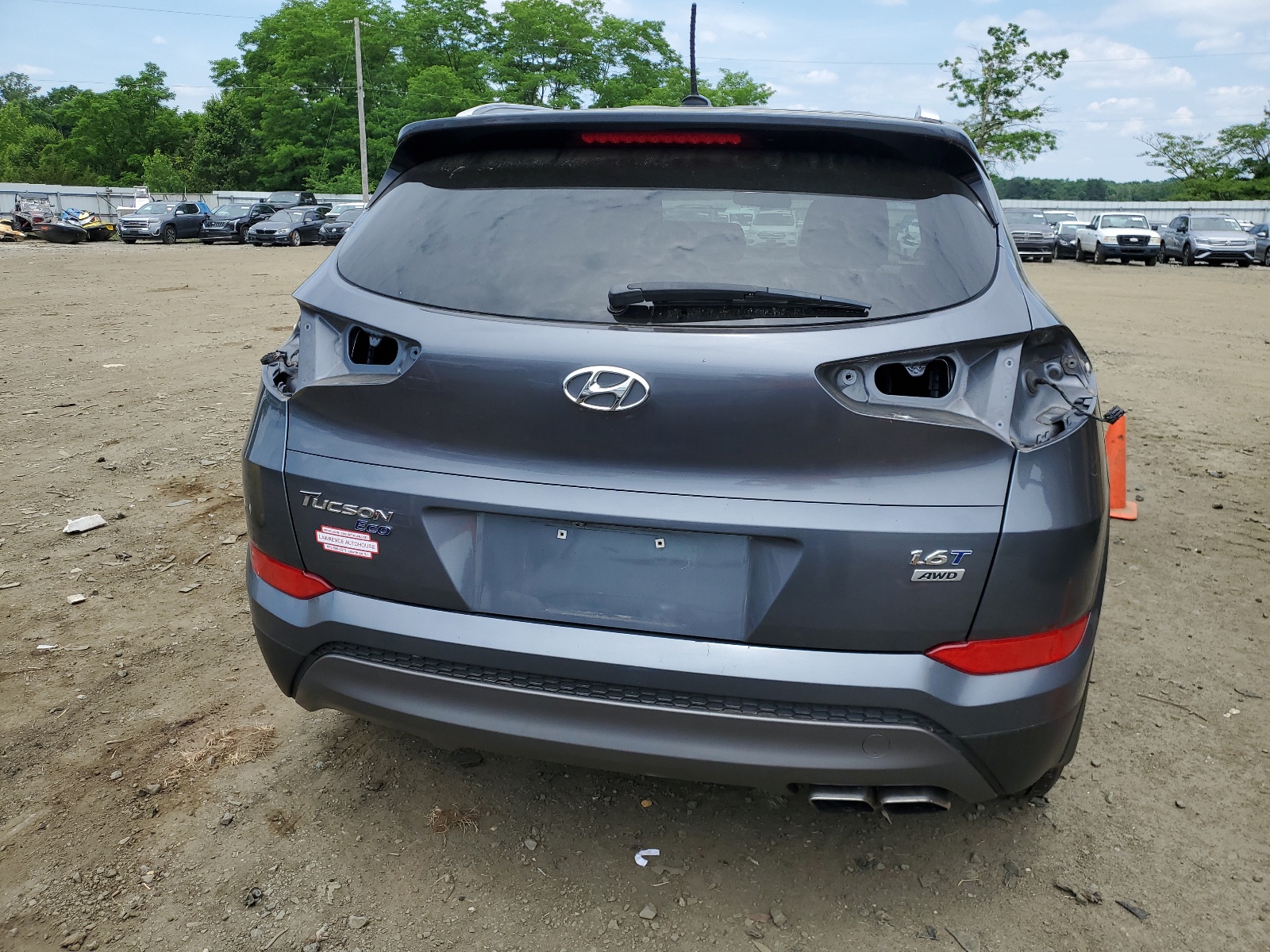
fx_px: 954
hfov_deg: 67.3
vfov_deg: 53.1
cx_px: 635
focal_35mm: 26
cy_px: 476
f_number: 1.5
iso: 50
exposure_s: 1/2500
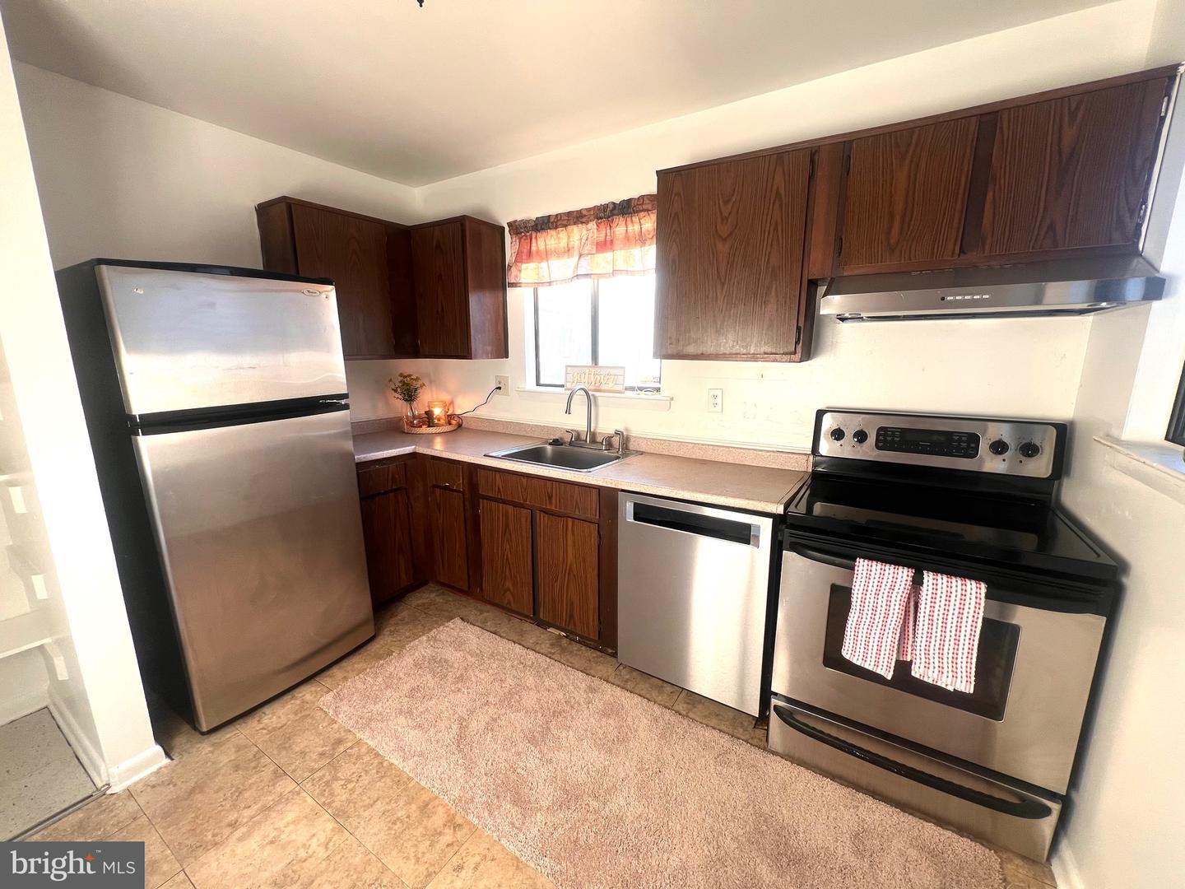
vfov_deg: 89.9
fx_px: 445
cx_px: 592
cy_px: 444
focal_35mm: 13
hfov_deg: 106.2
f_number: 1.8
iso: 50
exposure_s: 1/99
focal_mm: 1.57
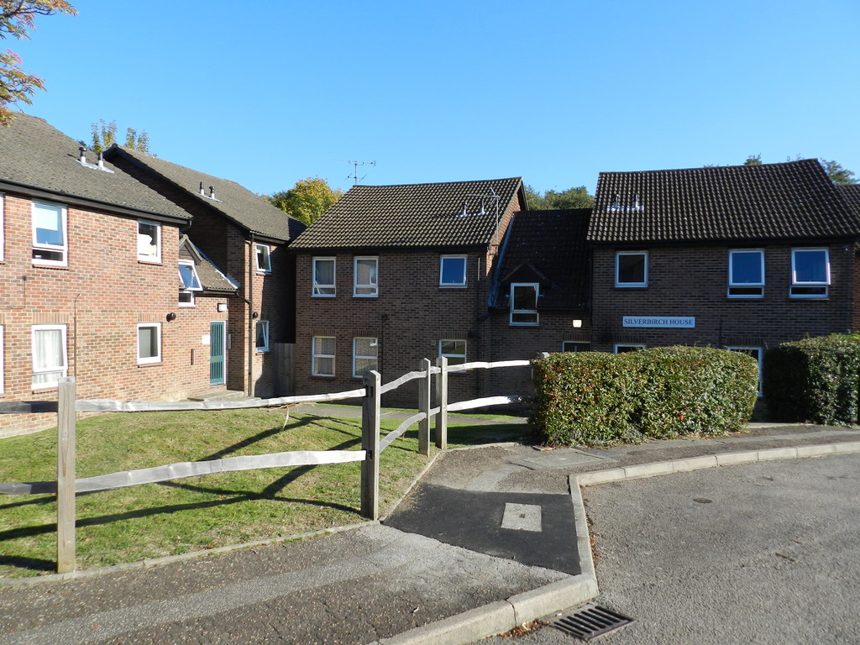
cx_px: 430
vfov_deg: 54.9
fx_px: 621
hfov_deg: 69.4
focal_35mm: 25
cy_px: 322
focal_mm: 4.5
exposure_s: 1/800
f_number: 3.5
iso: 160
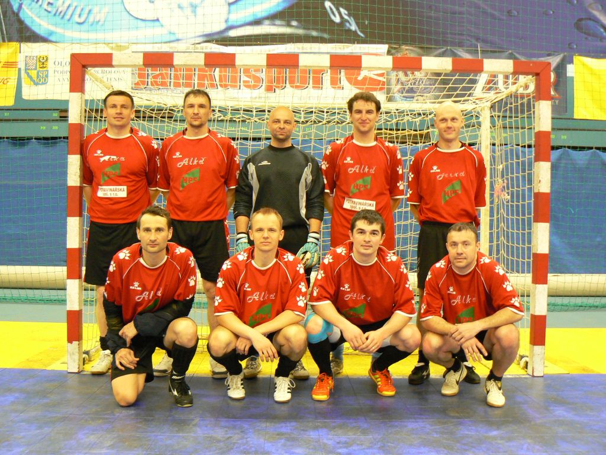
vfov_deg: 39.7
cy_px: 228
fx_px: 630
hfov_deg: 51.4
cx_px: 303
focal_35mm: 36
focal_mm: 6
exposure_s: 1/13
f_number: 2.8
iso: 200
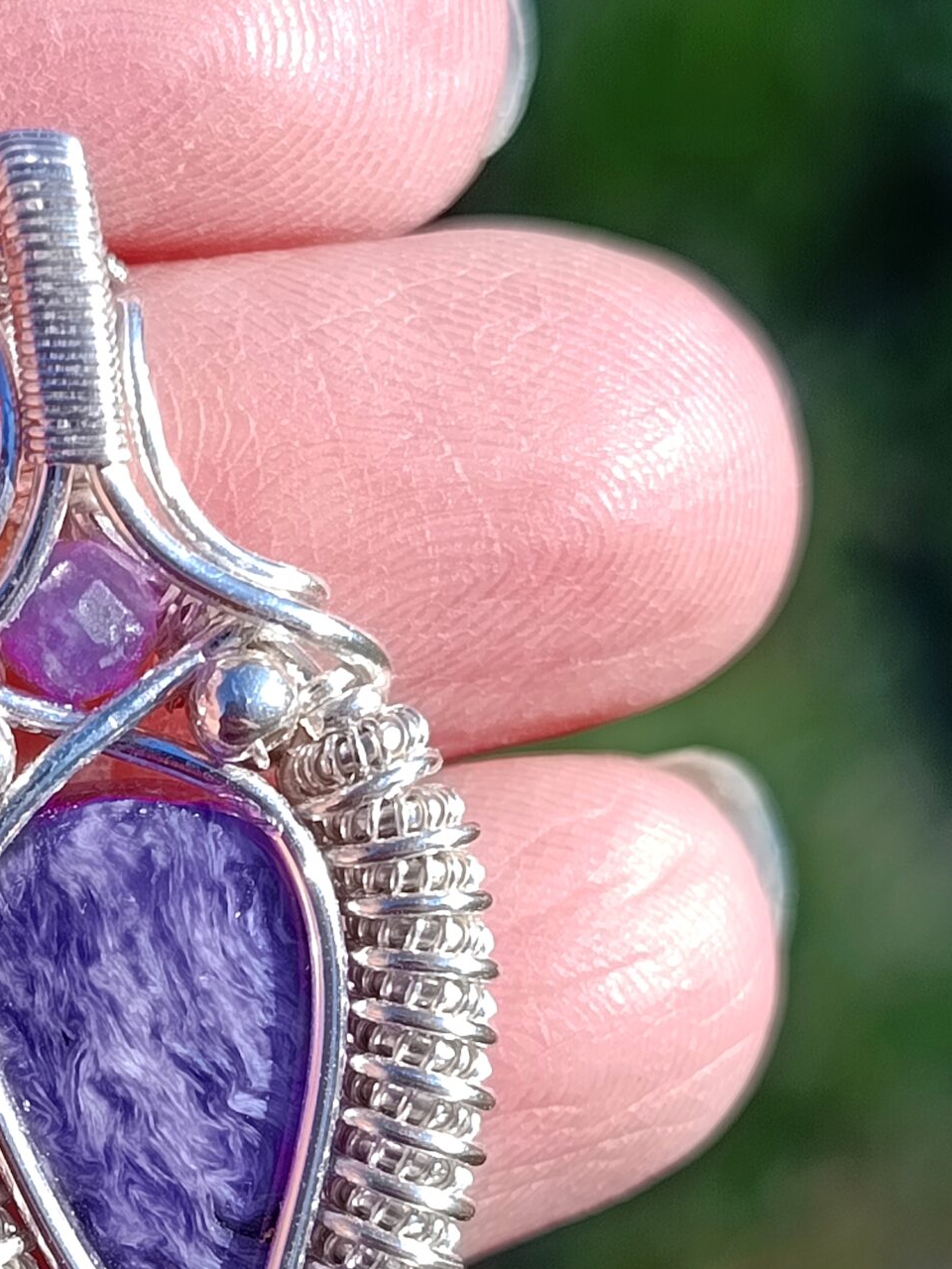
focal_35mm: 96
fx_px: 3520
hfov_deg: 15.2
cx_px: 98
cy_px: 964
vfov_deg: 20.3
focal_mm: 5.24
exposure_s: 1/354
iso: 50
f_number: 1.7
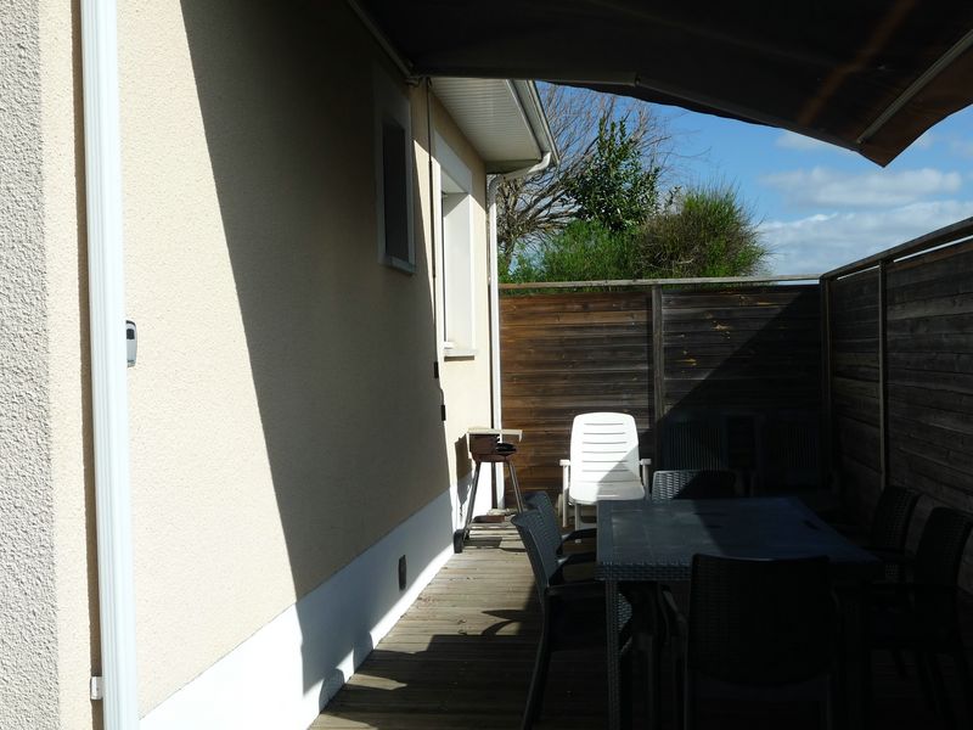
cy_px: 365
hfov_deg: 46.8
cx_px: 486
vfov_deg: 36.0
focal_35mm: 40
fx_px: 1124
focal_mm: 6.7
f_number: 9
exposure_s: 1/250
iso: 100
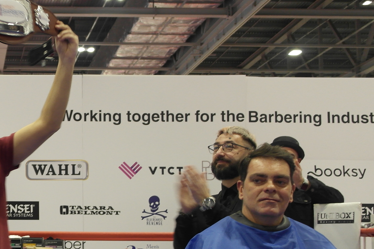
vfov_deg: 18.7
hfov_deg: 26.0
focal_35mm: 72
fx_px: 748
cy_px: 200
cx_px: -37
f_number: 3.5
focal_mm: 20
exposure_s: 1/20
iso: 400
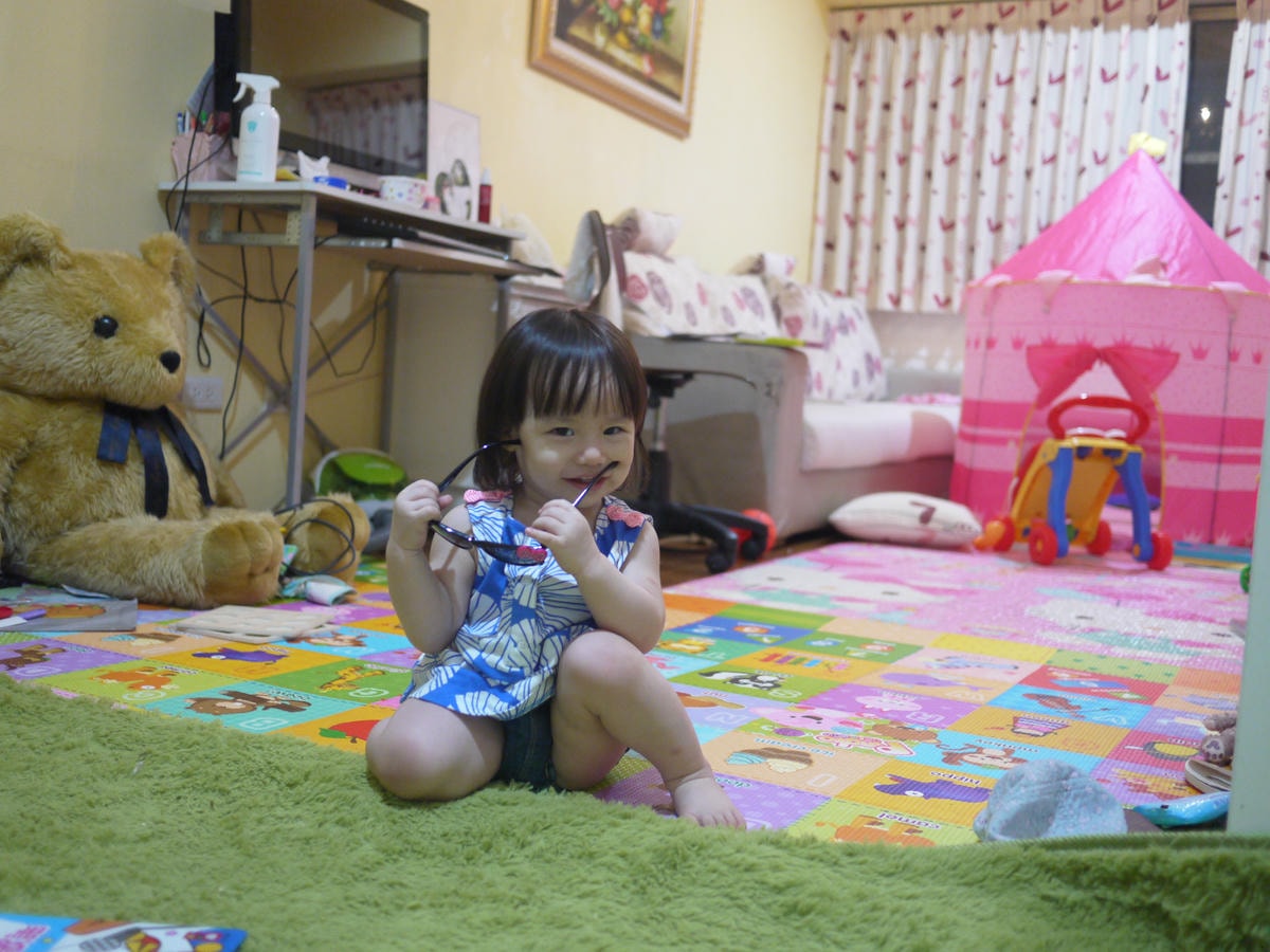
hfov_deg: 46.8
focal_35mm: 40
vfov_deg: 36.0
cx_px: 635
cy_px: 476
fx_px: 1468
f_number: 1.7
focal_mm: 20
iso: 800
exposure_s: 1/60
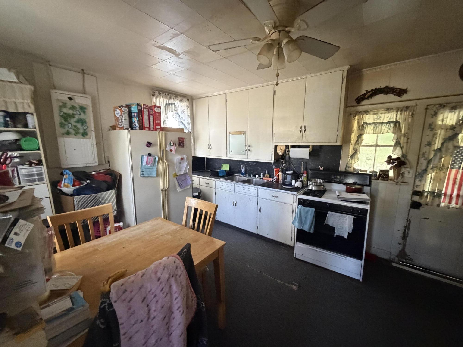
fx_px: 187
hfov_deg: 102.1
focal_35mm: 14
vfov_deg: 85.7
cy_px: 174
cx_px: 232
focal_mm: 2.22
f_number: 2.2
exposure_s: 1/60
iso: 1000
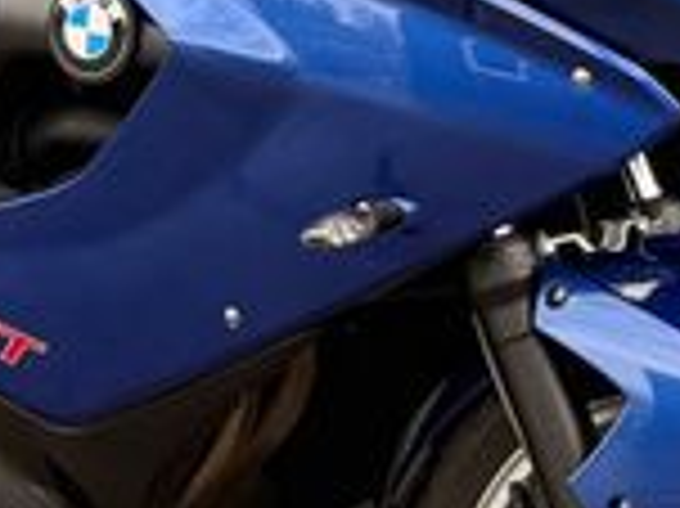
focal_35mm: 102
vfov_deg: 14.4
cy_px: 121
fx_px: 2002
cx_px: -27
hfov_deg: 18.7
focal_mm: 6.76
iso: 64
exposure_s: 1/240
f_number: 1.78
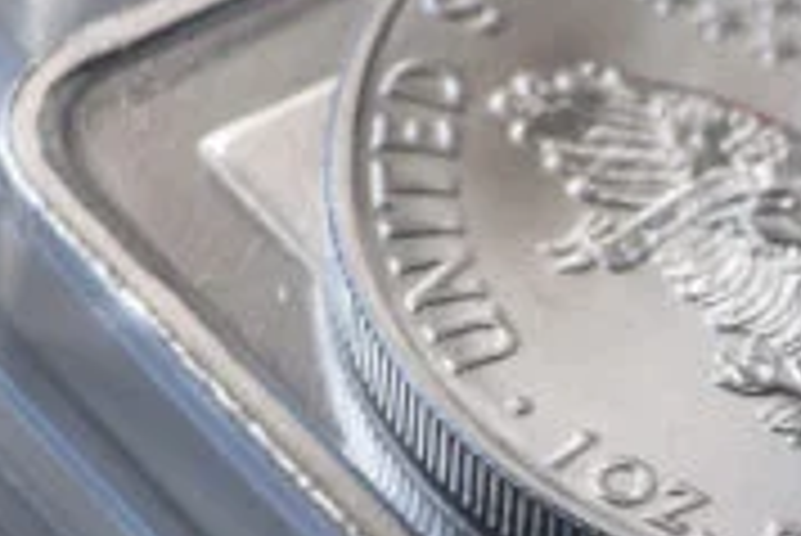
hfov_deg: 4.1
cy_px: 477
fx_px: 11245
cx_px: 842
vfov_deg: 2.7
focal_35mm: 505
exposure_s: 1/25
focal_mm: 150
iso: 200
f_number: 11
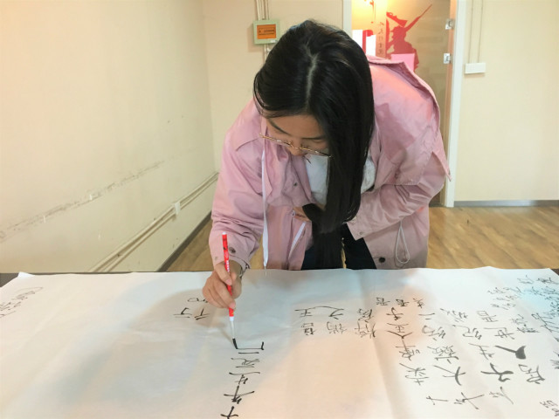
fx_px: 468
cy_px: 210
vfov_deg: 48.2
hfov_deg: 61.7
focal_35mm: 29
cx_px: 280
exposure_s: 1/20
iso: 200
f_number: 2.2
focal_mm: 4.15
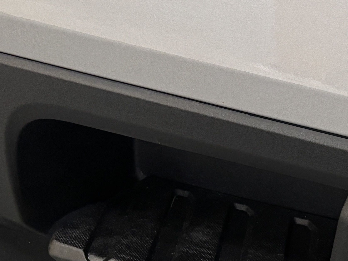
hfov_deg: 19.8
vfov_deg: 16.4
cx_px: 485
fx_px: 895
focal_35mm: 89
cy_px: 229
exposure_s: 1/50
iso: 160
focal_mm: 5.96
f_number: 1.6
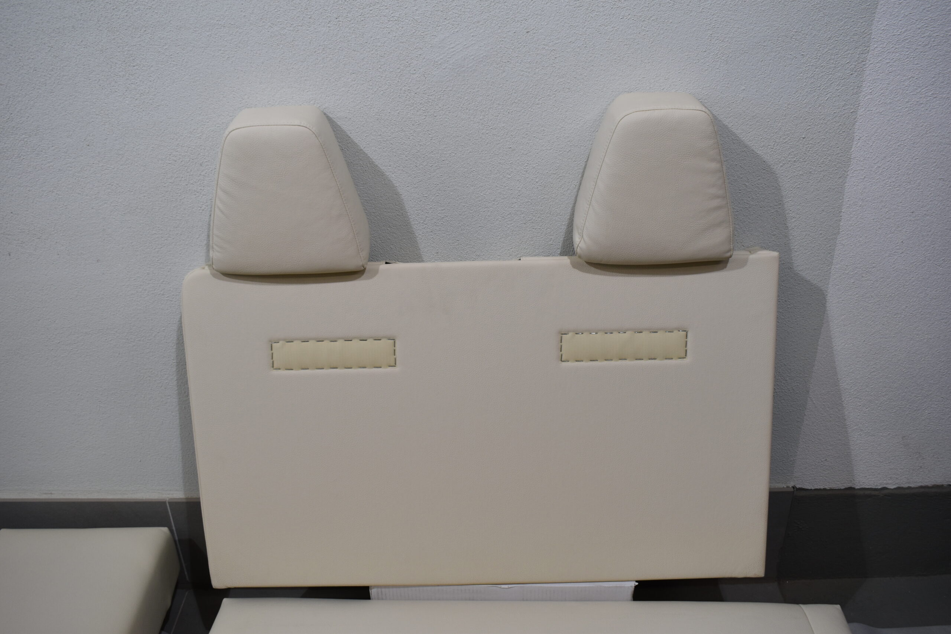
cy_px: 317
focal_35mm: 33
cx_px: 476
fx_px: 872
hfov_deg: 57.2
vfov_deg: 40.0
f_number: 5.6
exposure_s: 1/125
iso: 320
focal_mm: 22
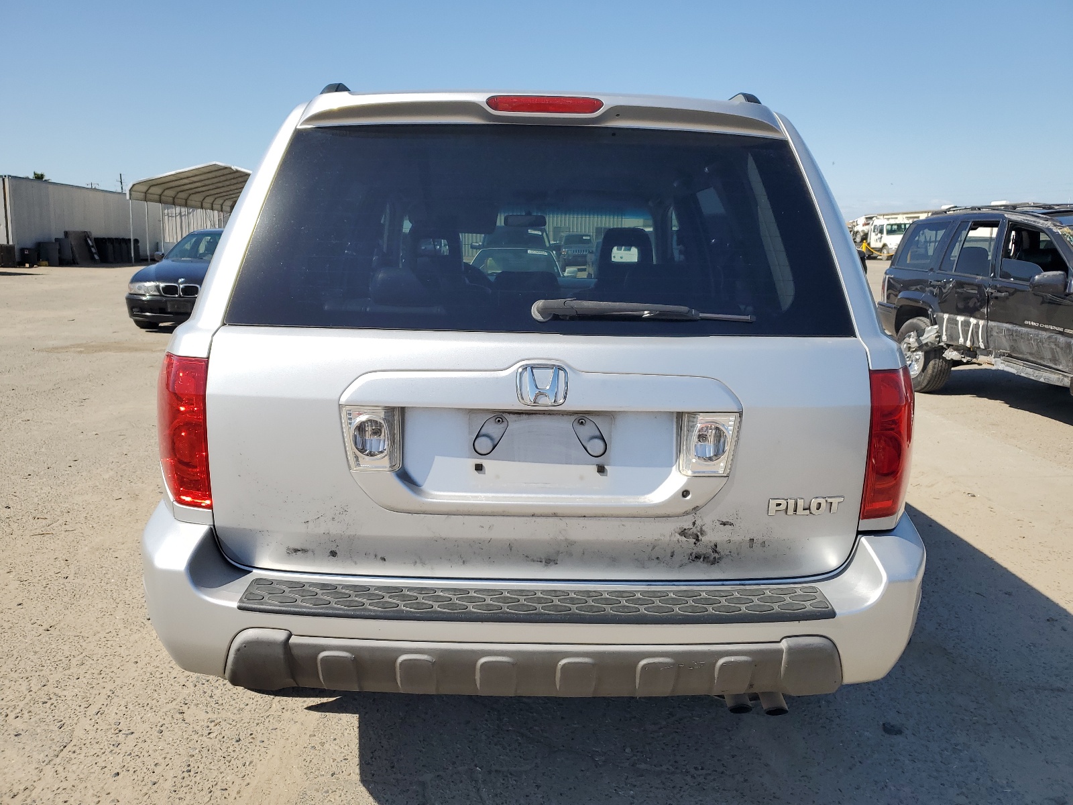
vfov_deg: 53.1
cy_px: 402
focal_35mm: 26
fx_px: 806
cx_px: 536
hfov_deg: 67.3
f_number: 1.5
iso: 50
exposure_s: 1/3333
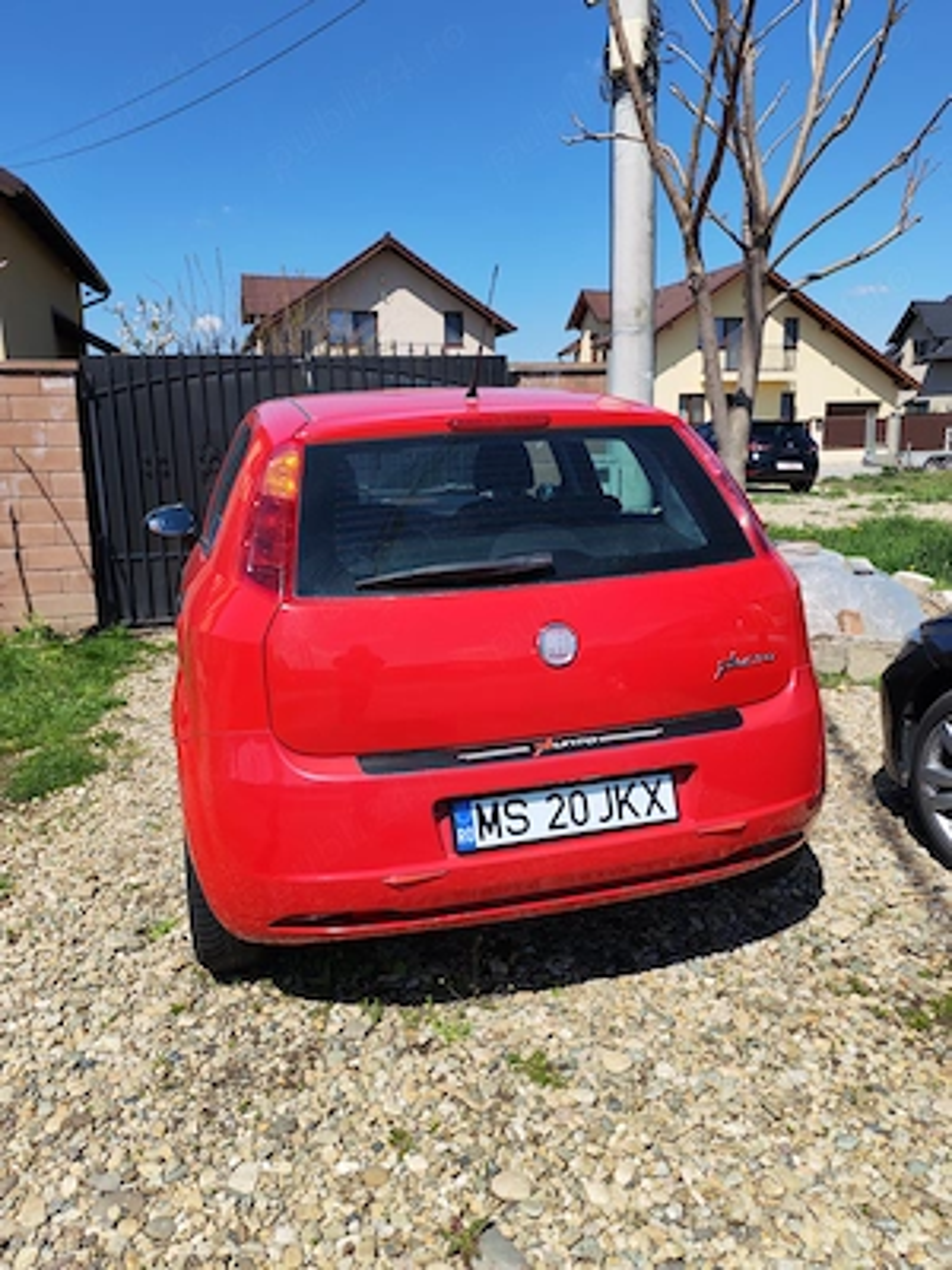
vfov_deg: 65.3
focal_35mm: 27
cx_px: 476
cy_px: 635
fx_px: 990
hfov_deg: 51.4
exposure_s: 1/764
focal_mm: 6.12
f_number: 1.9
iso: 50
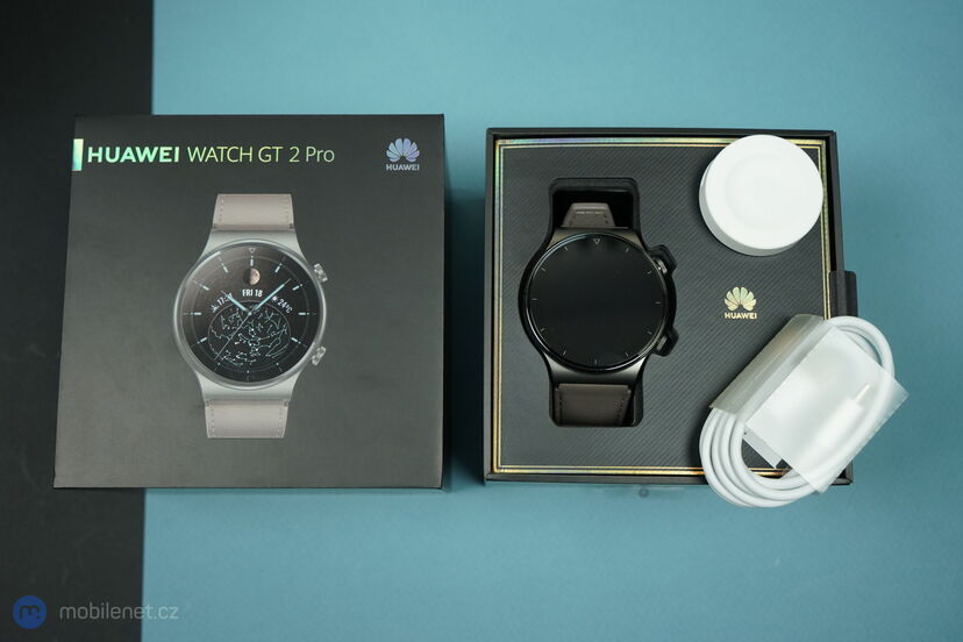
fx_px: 1123
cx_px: 482
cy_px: 321
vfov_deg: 31.9
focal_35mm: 42
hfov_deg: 46.4
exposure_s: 1/160
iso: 1600
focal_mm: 42
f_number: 7.1
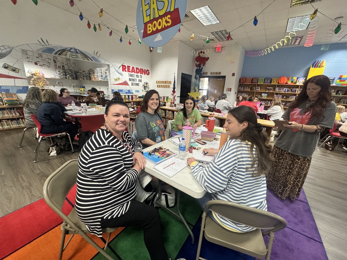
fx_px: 140
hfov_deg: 102.1
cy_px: 130
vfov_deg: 85.7
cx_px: 174
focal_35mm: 14
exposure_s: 1/60
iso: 320
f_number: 2.2
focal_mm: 2.22
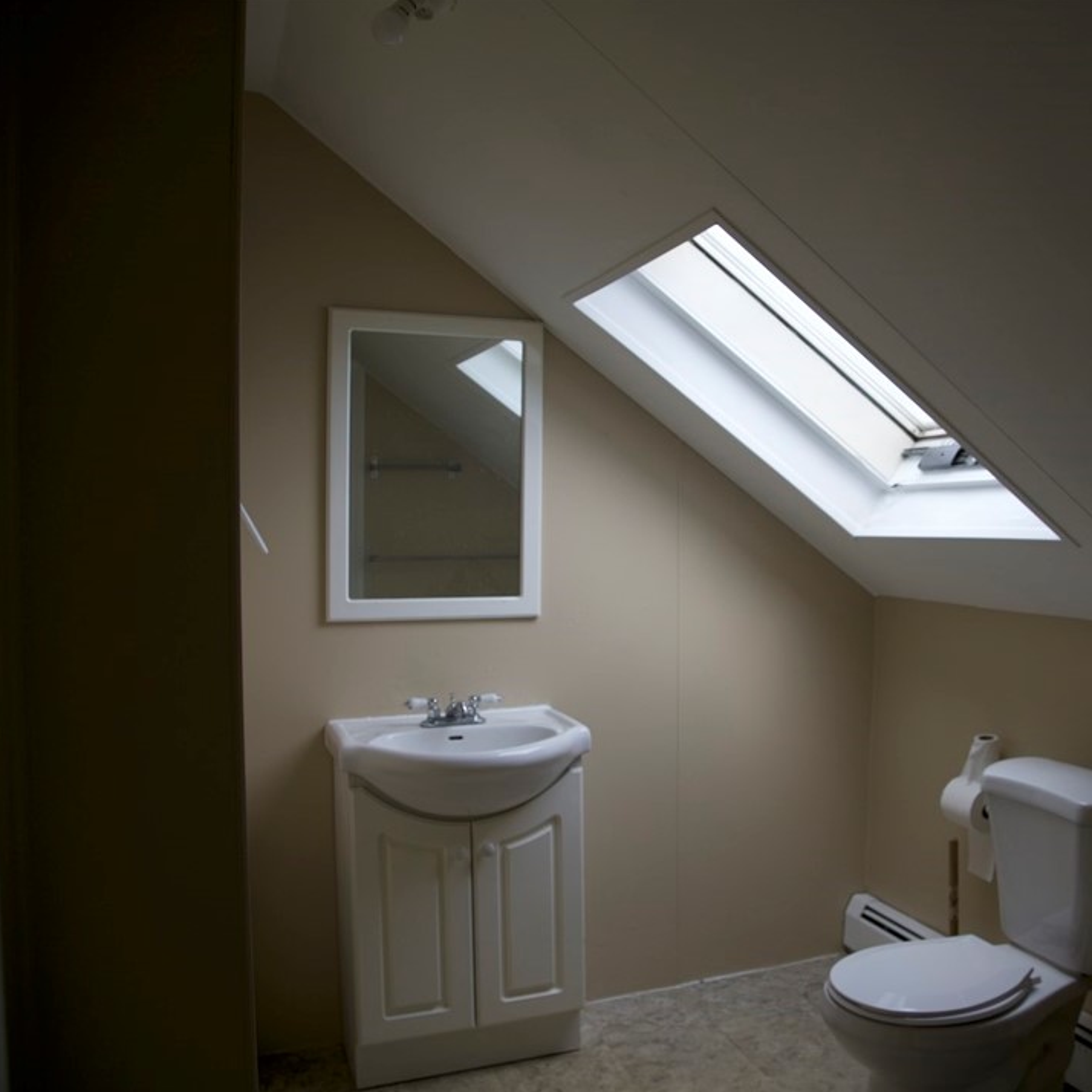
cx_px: 674
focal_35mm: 31
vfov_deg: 52.5
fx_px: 1106
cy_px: 545
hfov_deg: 52.0
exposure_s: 1/250
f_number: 4.5
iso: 400
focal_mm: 24
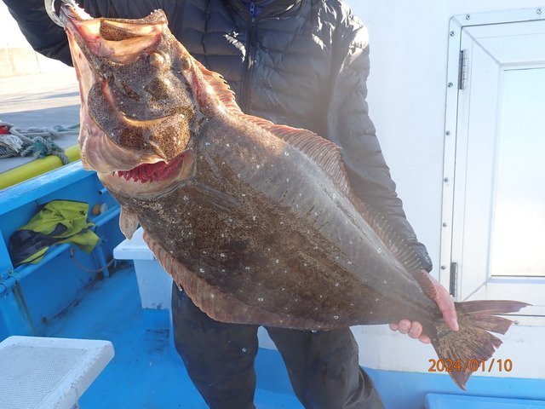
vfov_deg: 54.9
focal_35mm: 25
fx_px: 394
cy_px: 204
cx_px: 272
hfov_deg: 69.4
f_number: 2.8
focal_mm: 4.5
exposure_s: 1/250
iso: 100
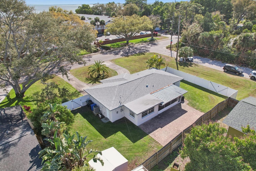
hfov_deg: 76.1
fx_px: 164
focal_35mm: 23
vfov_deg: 55.1
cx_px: 132
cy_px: 86
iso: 140
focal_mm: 8.4
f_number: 2.8
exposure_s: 1/1250
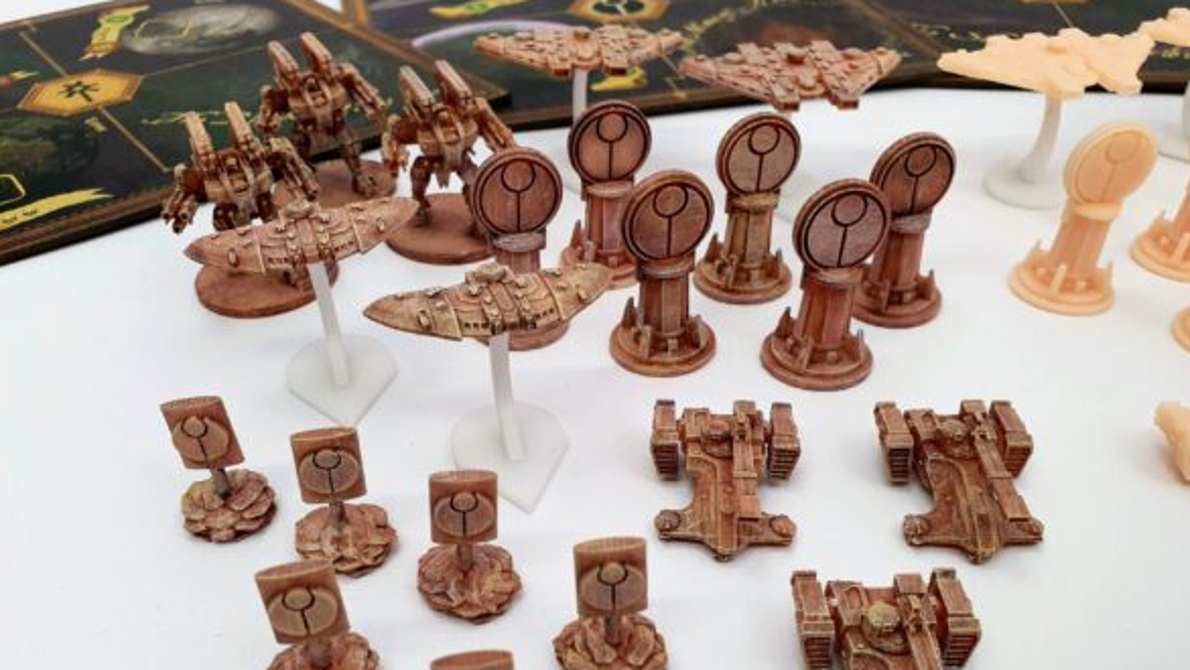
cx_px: 587
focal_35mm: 29
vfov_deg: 39.7
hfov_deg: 66.0
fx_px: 915
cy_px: 449
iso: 100
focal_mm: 4.3
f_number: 2.4
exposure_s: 1/100
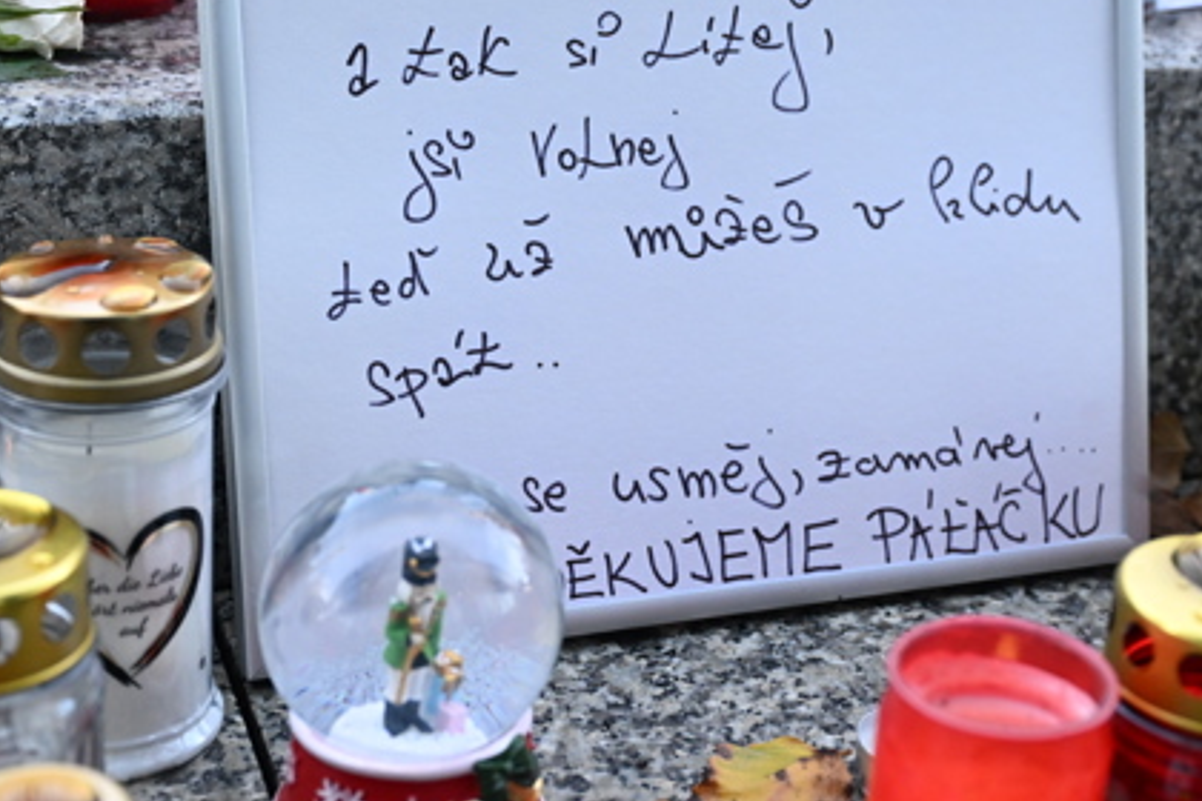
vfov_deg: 19.7
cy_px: 269
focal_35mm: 69
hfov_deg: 29.2
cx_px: 655
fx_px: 2304
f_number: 3.5
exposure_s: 1/2000
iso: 2500
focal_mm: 42
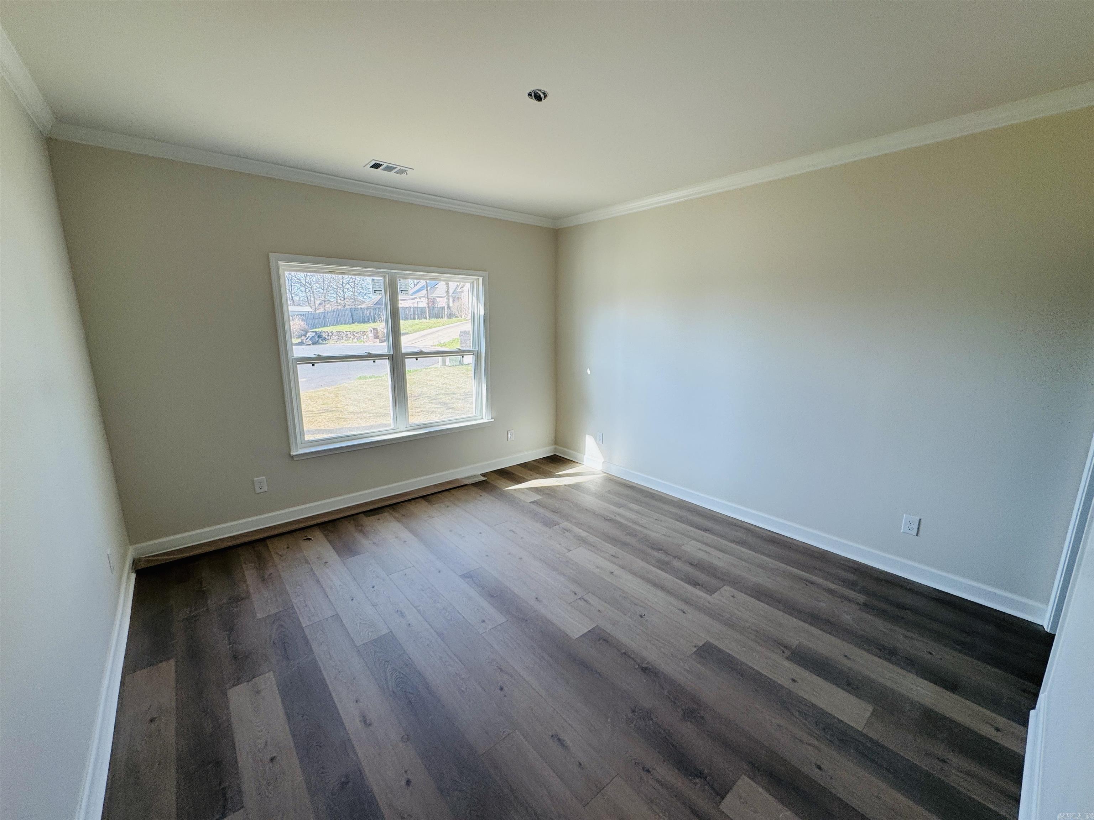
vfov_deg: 85.7
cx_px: 547
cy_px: 410
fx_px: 442
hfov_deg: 102.1
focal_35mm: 14
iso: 40
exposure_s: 1/123
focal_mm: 2.22
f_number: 2.2
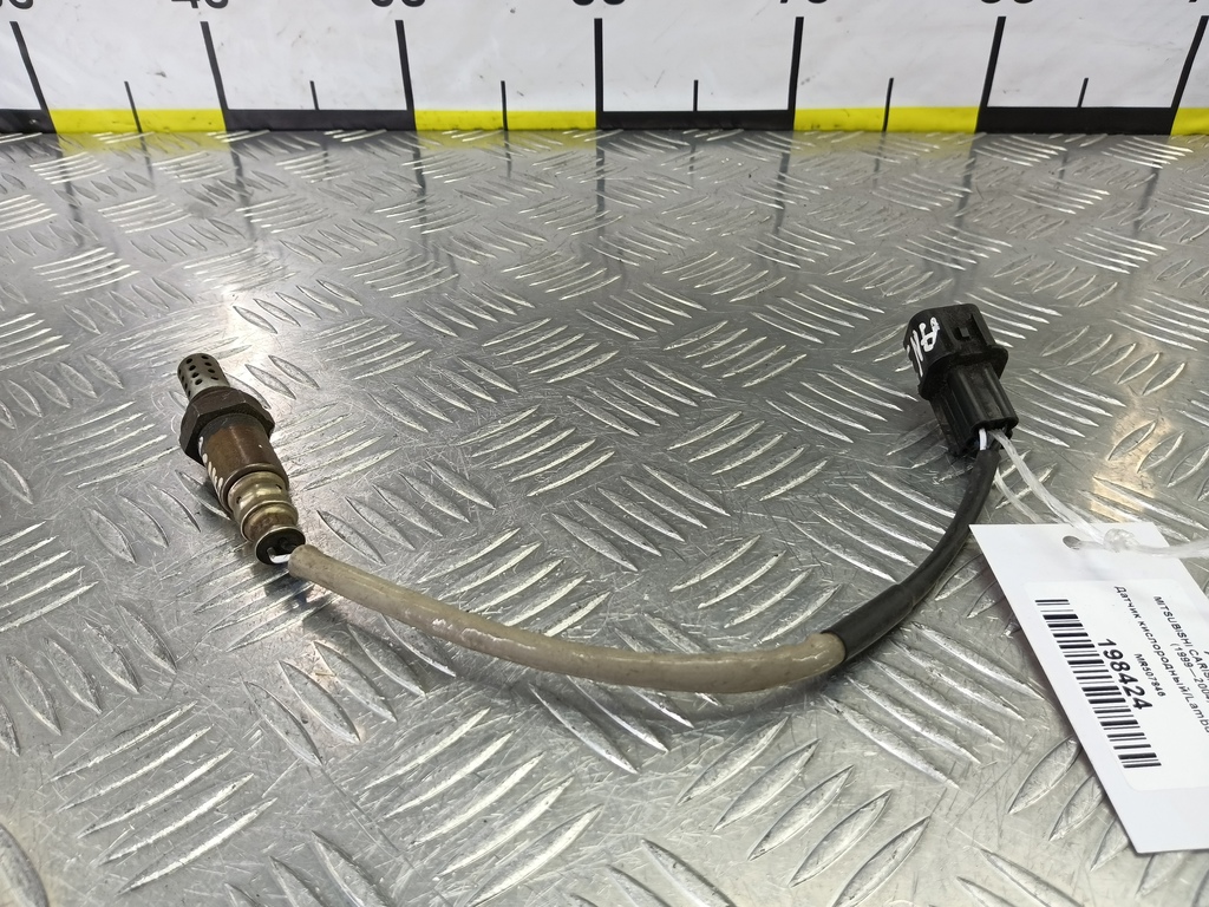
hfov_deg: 73.9
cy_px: 454
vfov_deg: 58.9
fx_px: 803
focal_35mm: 23
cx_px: 604
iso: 124
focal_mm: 4.11
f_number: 1.6
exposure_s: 1/50
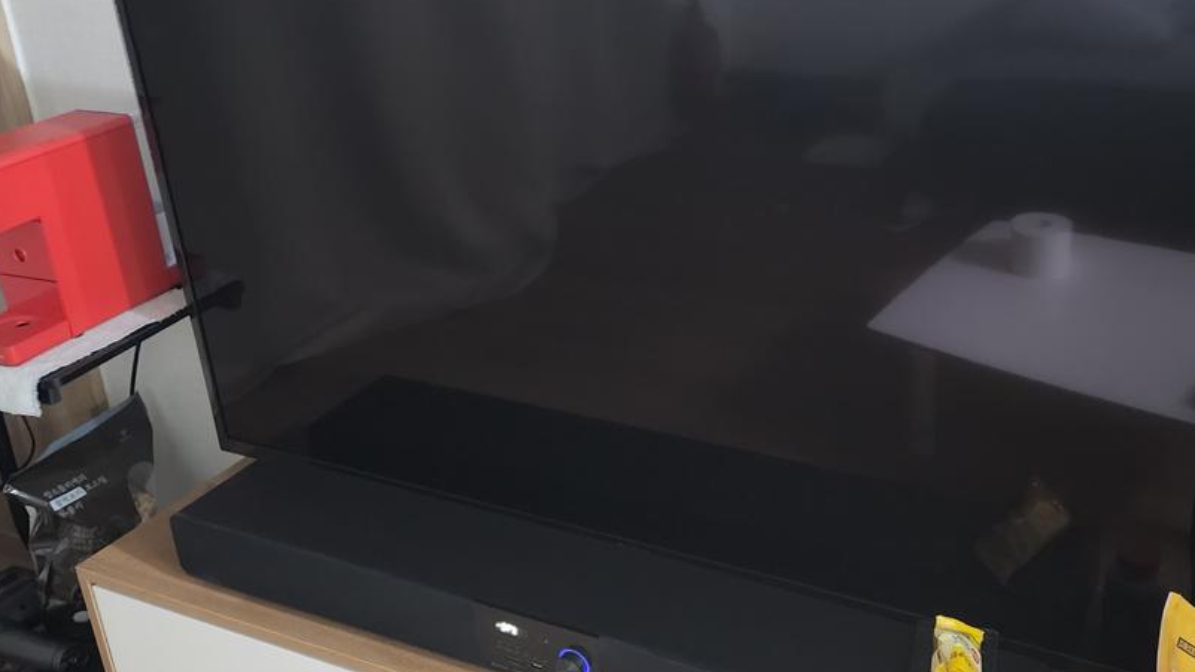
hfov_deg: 49.3
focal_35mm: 40
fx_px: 1267
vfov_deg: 29.6
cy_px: 252
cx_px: 825
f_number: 1.8
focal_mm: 6.4
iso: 640
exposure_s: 1/24
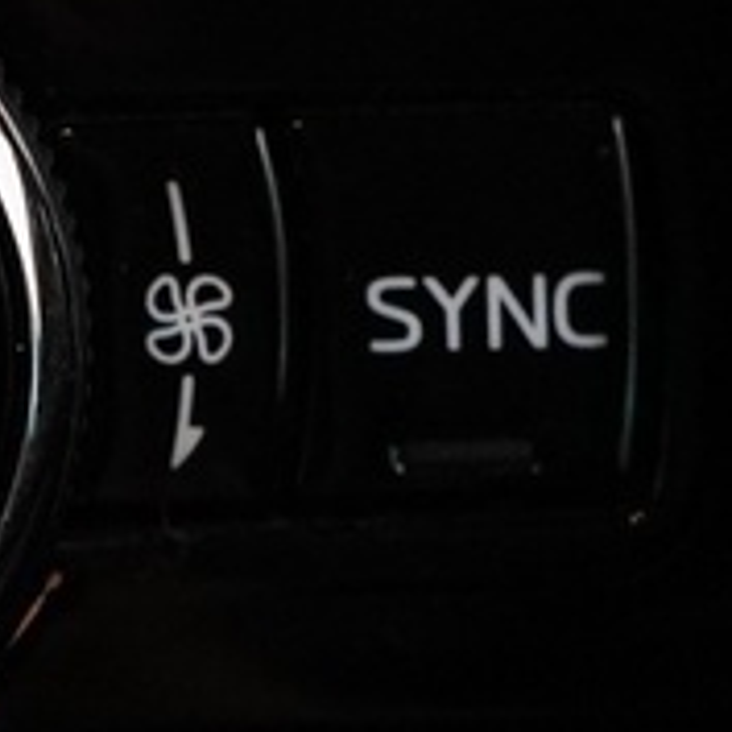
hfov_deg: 5.9
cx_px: -347
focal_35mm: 295
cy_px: -62
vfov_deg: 5.9
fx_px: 7058
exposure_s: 1/60
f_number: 4
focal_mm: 38
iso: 4000
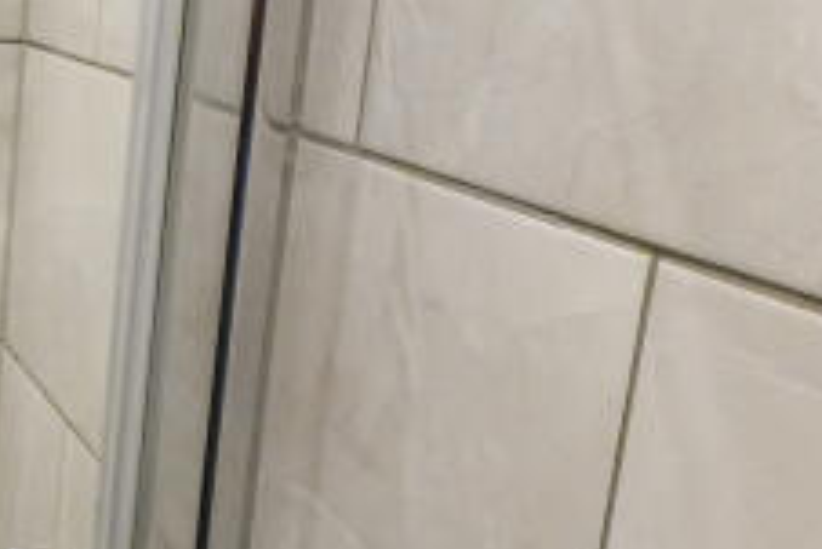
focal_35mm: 68
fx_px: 1554
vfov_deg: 20.0
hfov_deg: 24.9
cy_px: 307
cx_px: -302
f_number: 4
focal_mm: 10
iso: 2000
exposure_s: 1/160
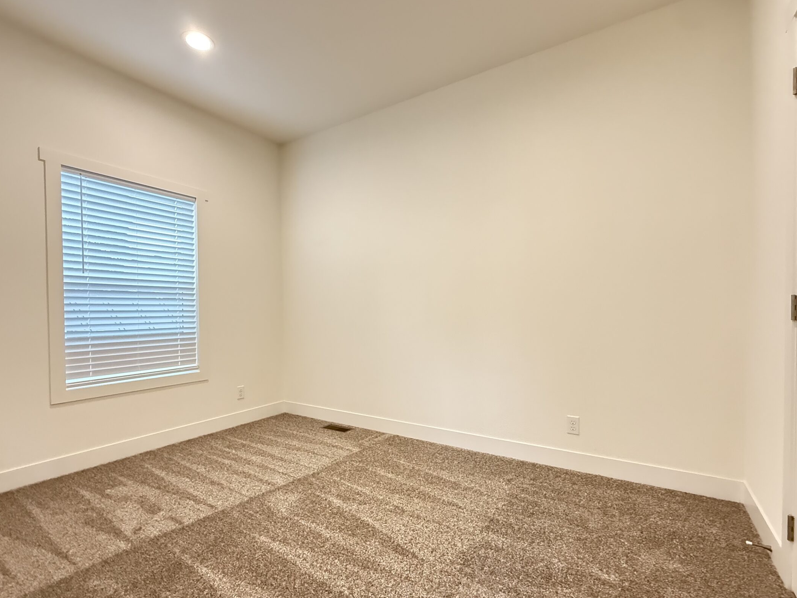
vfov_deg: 74.6
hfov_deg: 91.0
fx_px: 391
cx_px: 397
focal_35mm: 17
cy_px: 319
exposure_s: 1/60
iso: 1250
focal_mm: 2.22
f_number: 2.2
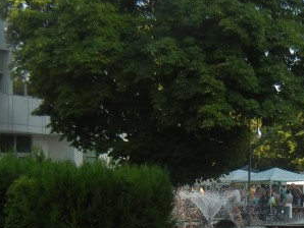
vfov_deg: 14.3
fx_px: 905
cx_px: 254
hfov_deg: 18.8
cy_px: 190
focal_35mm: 103
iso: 160
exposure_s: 1/370
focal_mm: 5.4
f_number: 3.5
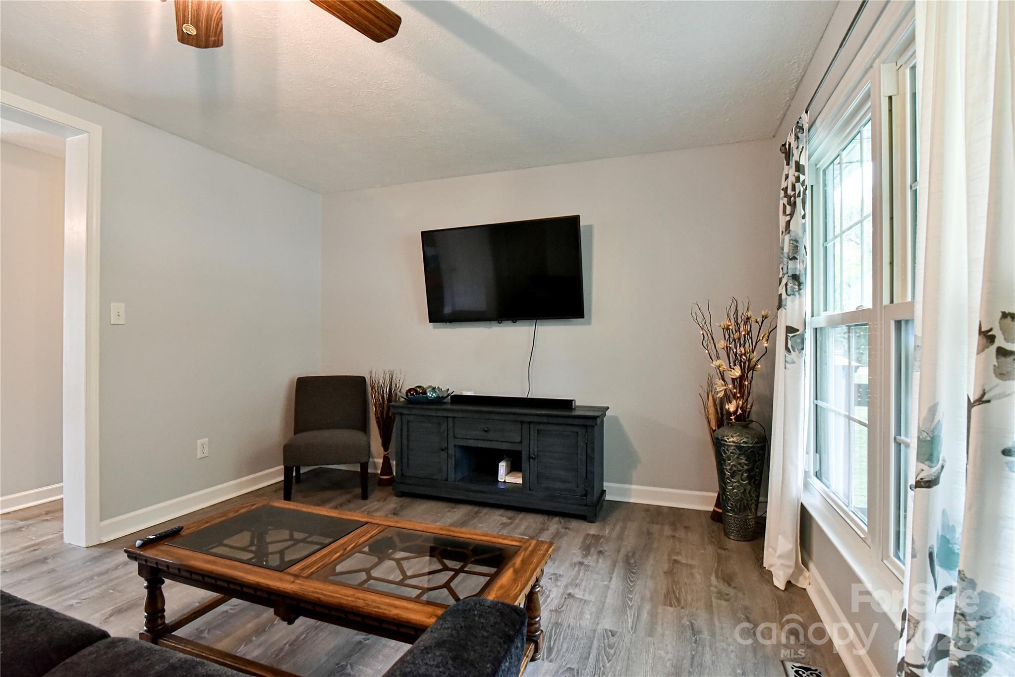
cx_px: 508
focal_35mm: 17
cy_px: 338
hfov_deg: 93.3
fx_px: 479
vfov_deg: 70.5
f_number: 9
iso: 4000
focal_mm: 17
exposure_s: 1/80
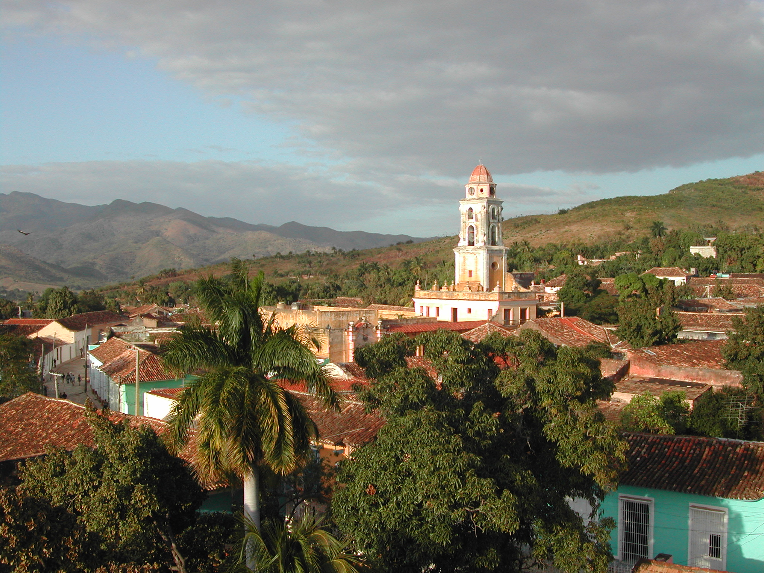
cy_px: 286
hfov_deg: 49.0
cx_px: 382
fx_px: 839
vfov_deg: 37.7
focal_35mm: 38
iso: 100
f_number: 7.6
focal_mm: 8
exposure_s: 1/150
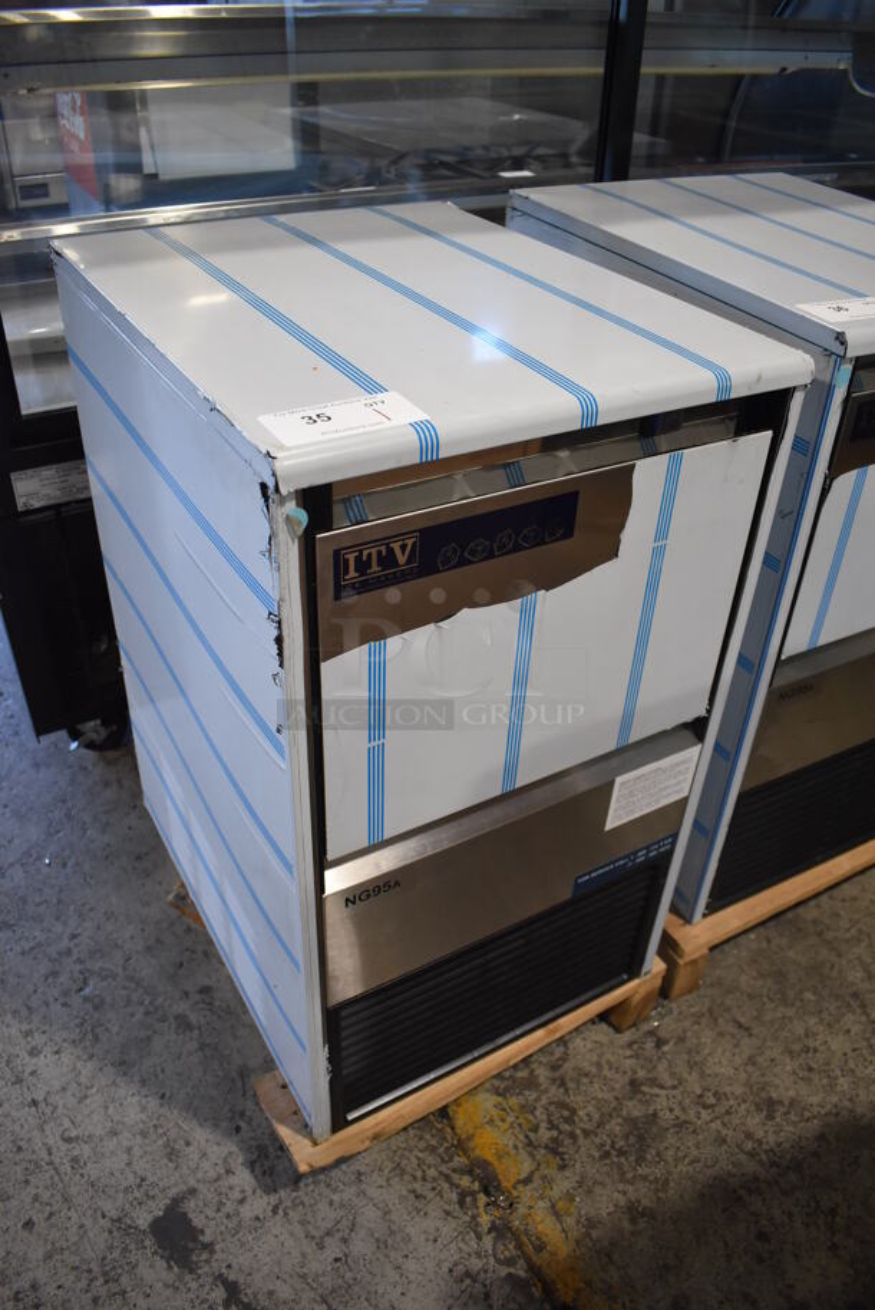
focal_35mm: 27
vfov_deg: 67.3
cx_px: 438
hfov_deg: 48.0
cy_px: 655
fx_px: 983
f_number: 3.5
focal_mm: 18
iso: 1250
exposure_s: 1/125
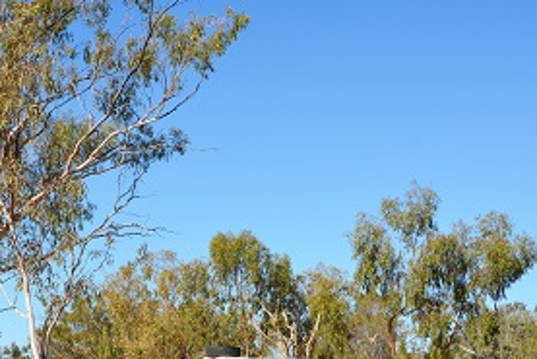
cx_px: 118
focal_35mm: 84
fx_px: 1252
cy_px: 245
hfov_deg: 23.9
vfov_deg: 16.3
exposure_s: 1/320
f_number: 9
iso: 100
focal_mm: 31
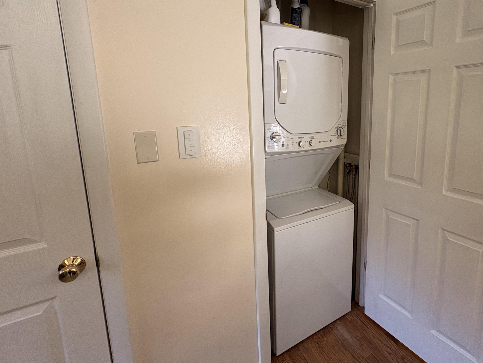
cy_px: 146
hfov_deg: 86.4
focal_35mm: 18
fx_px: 251
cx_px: 296
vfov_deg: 70.9
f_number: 2.2
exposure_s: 1/60
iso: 160
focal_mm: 2.22
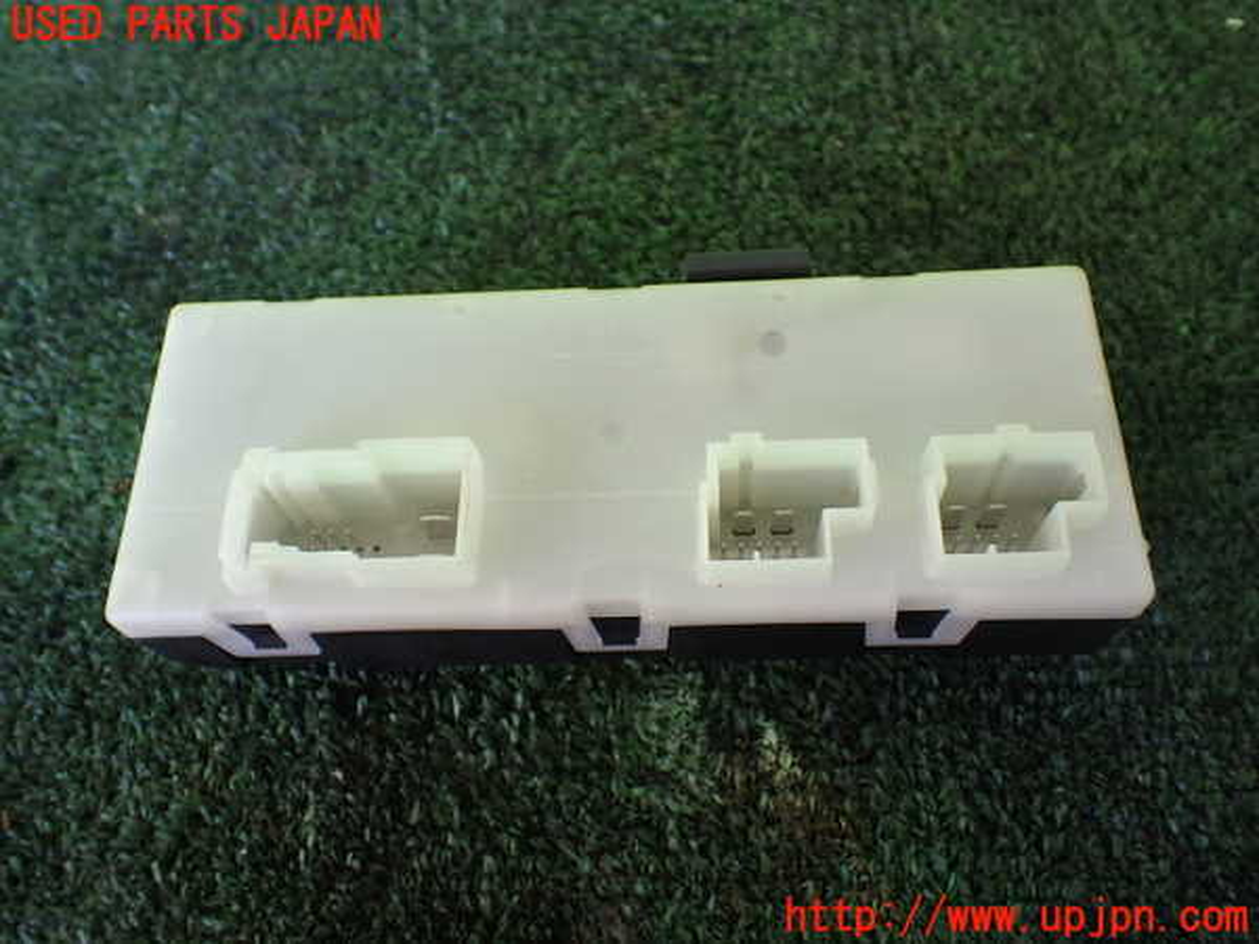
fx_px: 1091
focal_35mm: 30
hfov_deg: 60.0
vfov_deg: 46.8
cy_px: 472
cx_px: 630
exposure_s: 1/125
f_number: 2.3
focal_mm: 5.4
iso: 200
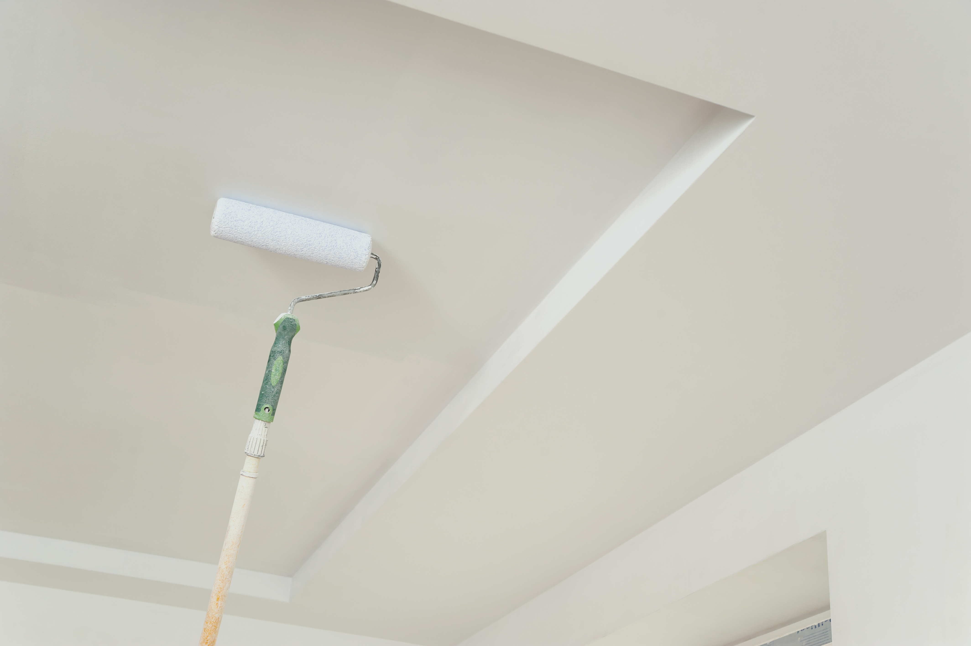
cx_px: 486
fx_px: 1294
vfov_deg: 28.0
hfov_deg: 41.1
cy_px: 323
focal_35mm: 48
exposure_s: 1/125
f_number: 7.1
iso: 400
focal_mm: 48
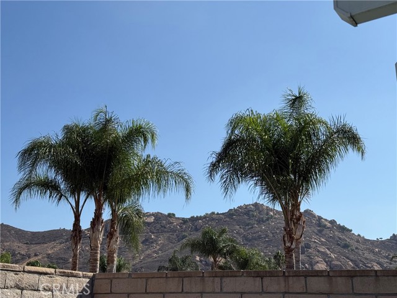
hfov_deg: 39.7
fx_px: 550
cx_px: 198
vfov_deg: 30.3
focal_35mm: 48
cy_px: 149
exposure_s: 1/6536
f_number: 1.78
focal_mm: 6.76
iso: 64
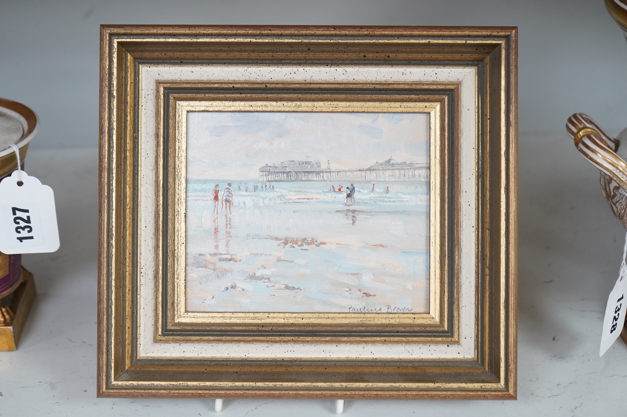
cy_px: 208
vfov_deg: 22.2
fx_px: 1061
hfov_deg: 32.9
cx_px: 314
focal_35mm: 61
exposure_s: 1/100
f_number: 6.3
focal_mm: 61
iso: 2500
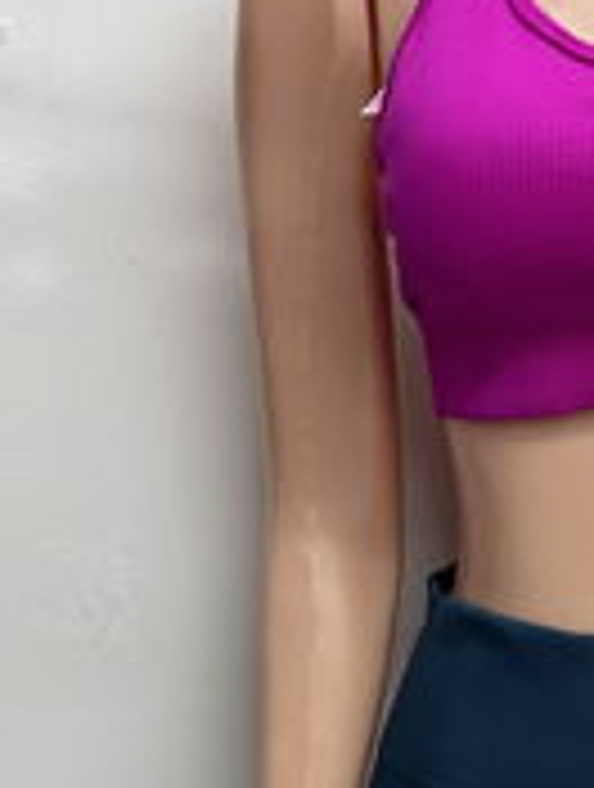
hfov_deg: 18.2
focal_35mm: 79
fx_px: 1801
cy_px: 889
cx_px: 612
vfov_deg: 23.0
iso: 80
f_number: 1.6
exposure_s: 1/50
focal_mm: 5.96
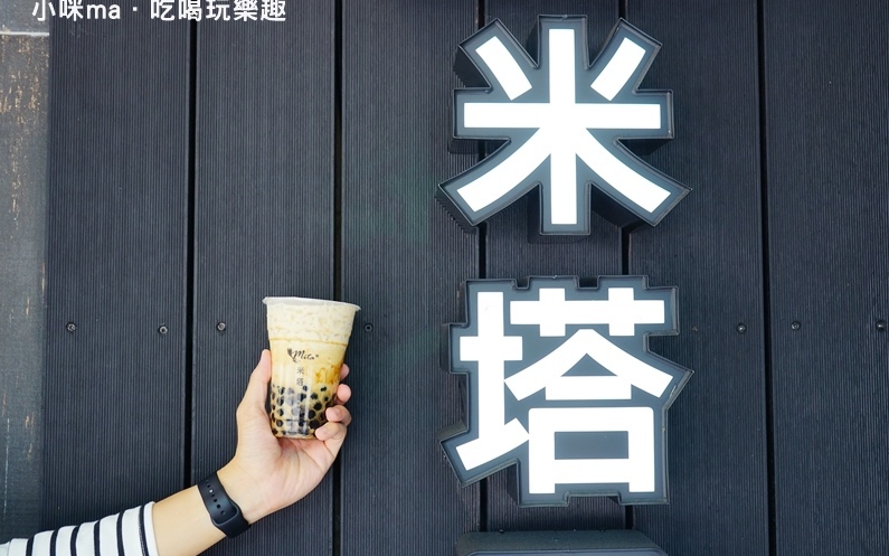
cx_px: 445
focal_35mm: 40
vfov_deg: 32.0
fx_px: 969
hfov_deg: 49.3
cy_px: 265
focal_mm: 39
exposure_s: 1/60
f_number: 4
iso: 200
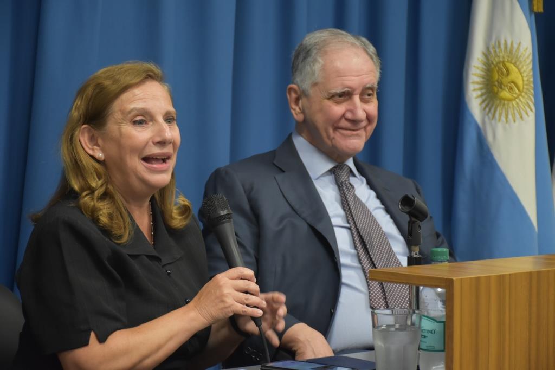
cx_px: 278
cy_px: 185
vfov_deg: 11.4
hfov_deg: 17.1
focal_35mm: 120
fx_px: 1850
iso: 1600
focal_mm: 80
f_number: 5.3
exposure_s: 1/50
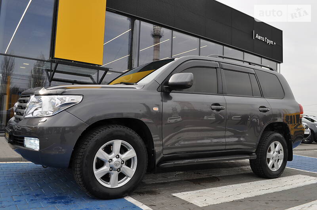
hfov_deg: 62.0
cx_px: 158
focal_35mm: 30
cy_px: 105
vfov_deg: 43.5
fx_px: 264
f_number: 8
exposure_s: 1/250
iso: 200
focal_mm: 20
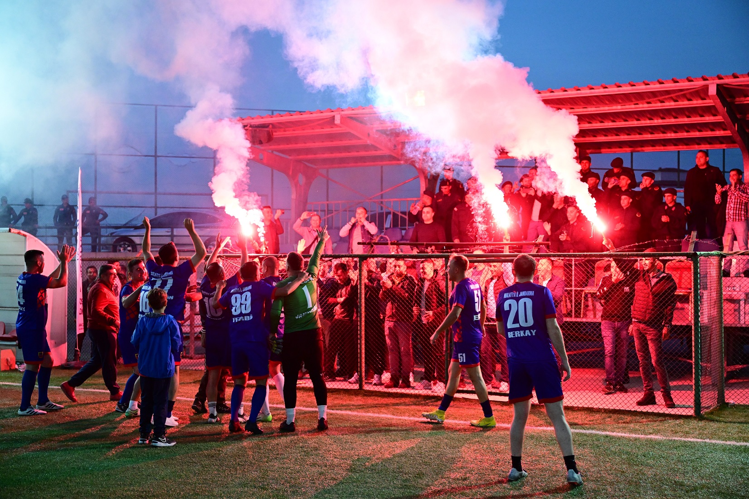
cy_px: 250
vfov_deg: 29.2
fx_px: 957
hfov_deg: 42.7
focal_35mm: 46
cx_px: 374
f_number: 3.2
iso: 5000
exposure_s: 1/250
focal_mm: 46
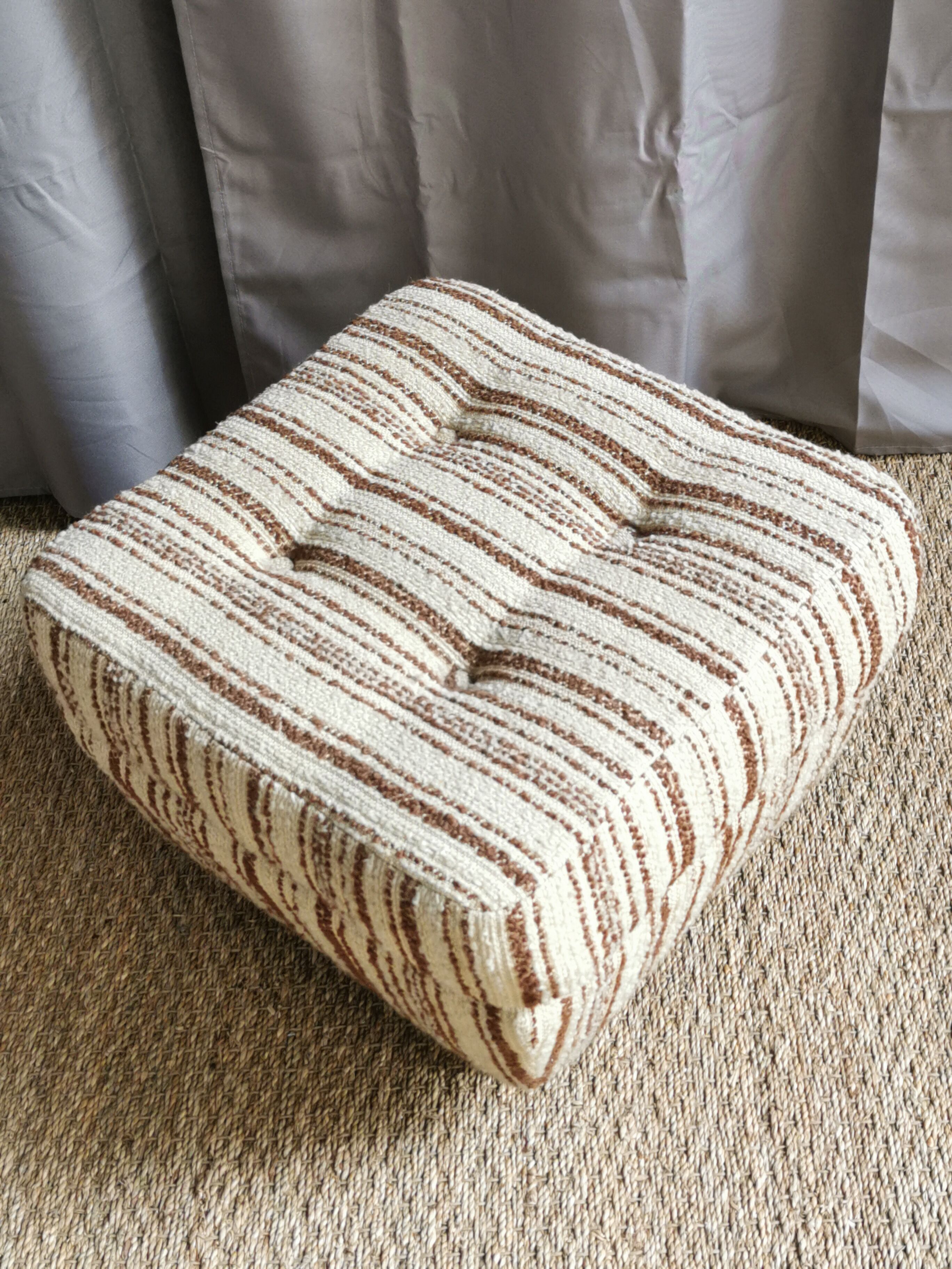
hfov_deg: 32.2
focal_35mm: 45
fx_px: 1650
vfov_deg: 42.1
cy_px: 634
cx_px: 476
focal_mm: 5.58
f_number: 1.8
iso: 100
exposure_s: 1/100
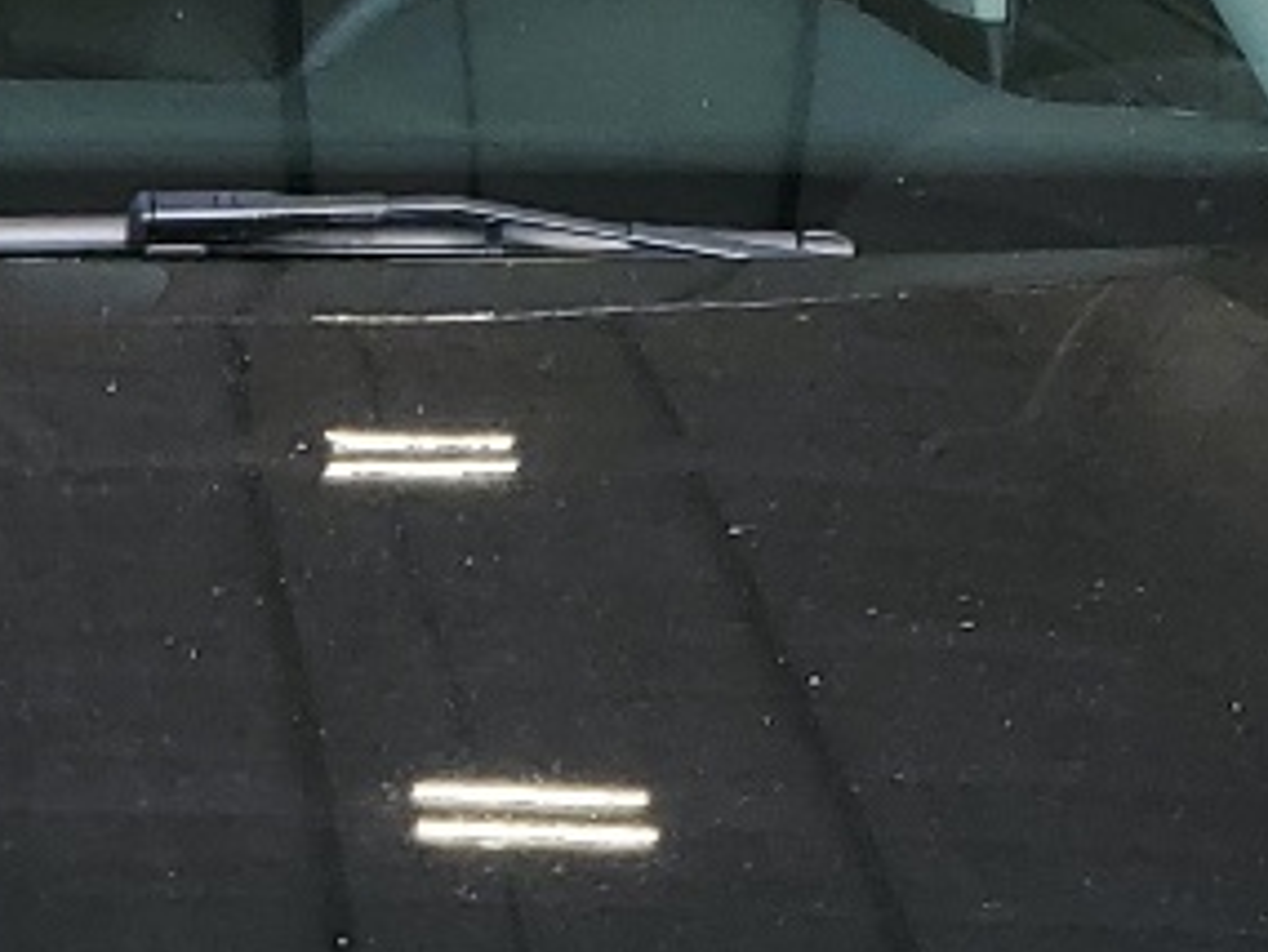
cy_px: 1290
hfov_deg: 13.3
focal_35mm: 146
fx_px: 5350
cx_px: 4
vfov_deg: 9.9
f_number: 1.5
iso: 50
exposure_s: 1/385
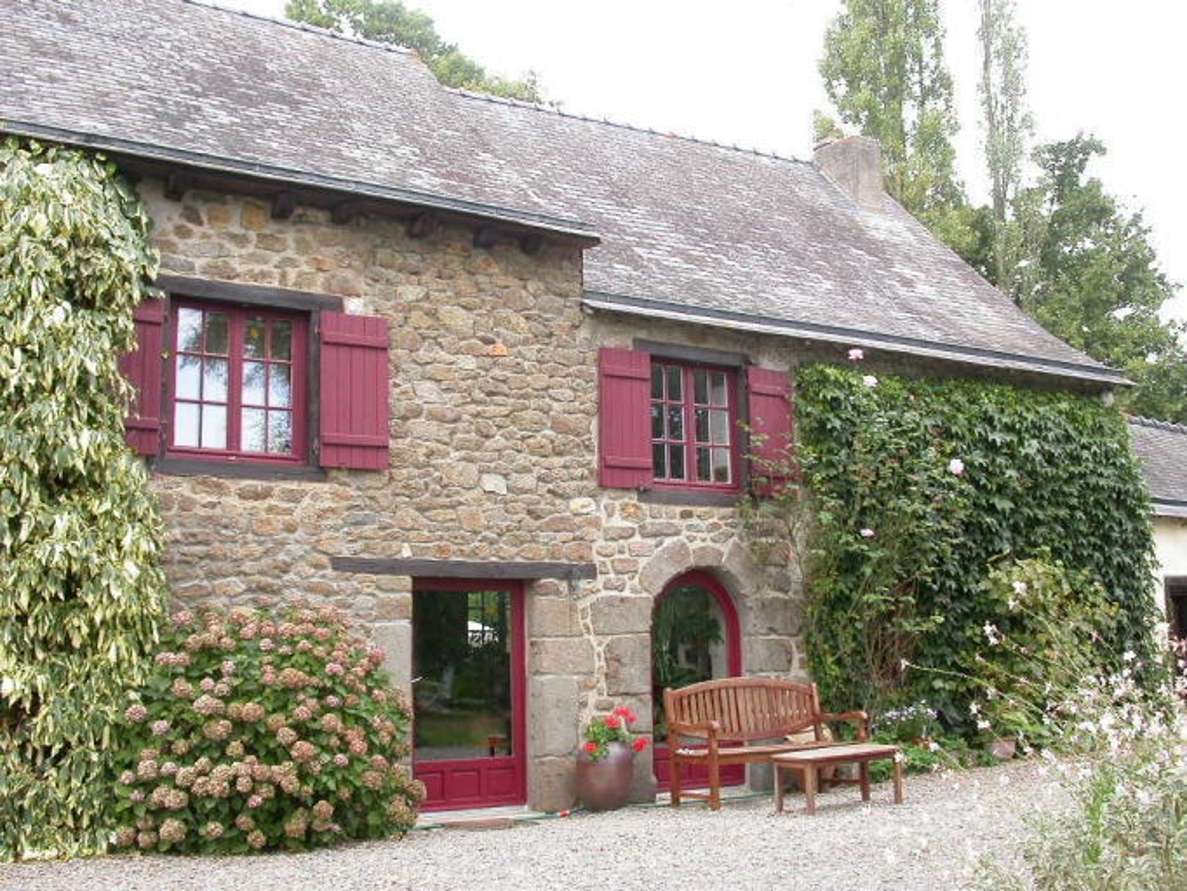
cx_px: 594
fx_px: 1303
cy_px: 446
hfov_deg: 49.0
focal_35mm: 38
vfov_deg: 37.7
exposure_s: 1/88
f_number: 3.7
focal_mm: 7.85
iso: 100
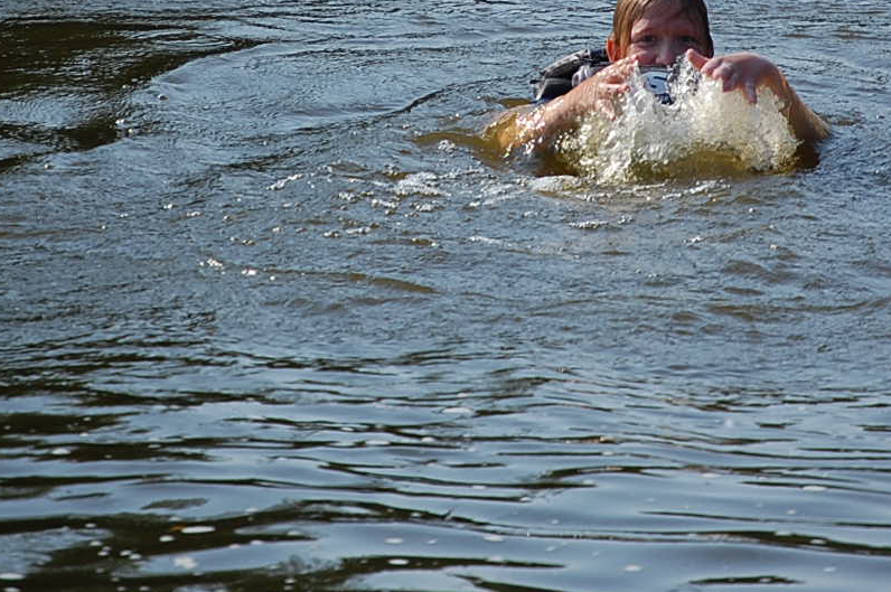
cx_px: 509
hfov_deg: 3.6
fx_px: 14019
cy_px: 54
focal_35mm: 567
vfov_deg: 2.4
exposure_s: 1/1600
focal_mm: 200
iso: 400
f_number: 5.6
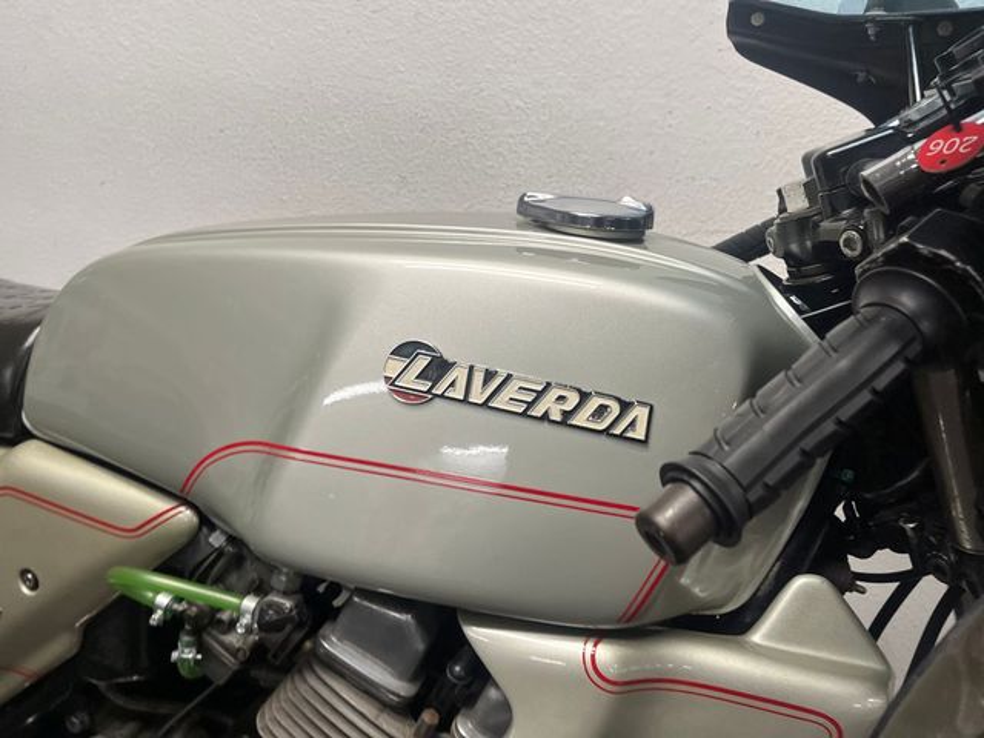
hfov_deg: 67.3
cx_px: 492
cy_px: 369
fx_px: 739
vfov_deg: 53.1
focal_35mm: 26
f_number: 1.6
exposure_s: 1/100
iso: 80
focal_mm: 5.1
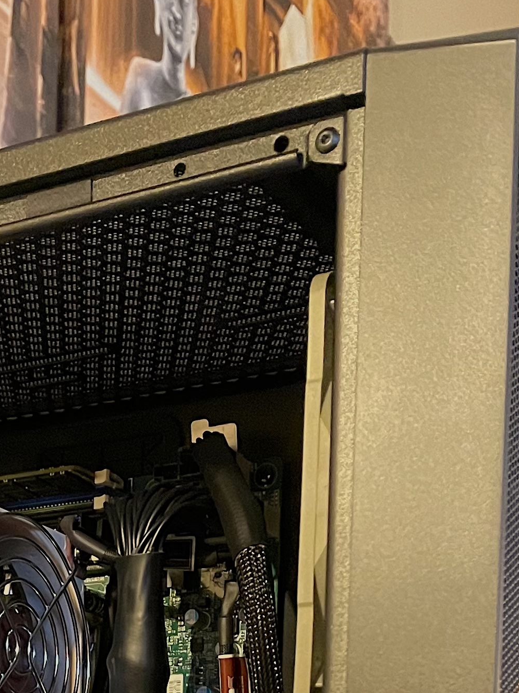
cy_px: 973
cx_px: 28
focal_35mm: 79
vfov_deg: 21.6
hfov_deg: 18.3
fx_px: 1580
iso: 500
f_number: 1.6
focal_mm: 4.2
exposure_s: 1/40
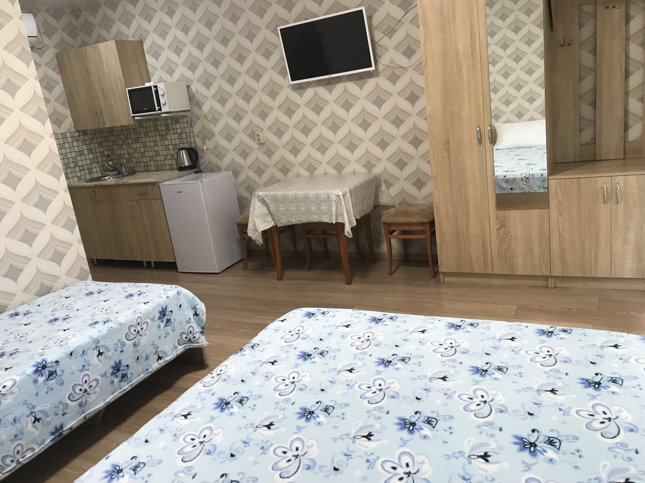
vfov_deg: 49.7
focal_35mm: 28
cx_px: 322
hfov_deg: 63.4
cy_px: 242
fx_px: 522
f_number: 1.8
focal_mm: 3.99
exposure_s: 1/33
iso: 32
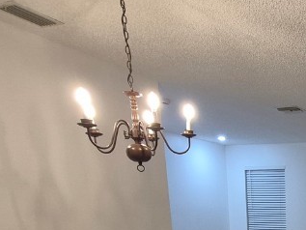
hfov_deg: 37.3
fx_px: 371
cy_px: 297
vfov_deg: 28.4
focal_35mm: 42
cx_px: 339
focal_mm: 1.74
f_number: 2.2
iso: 200
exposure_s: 1/60
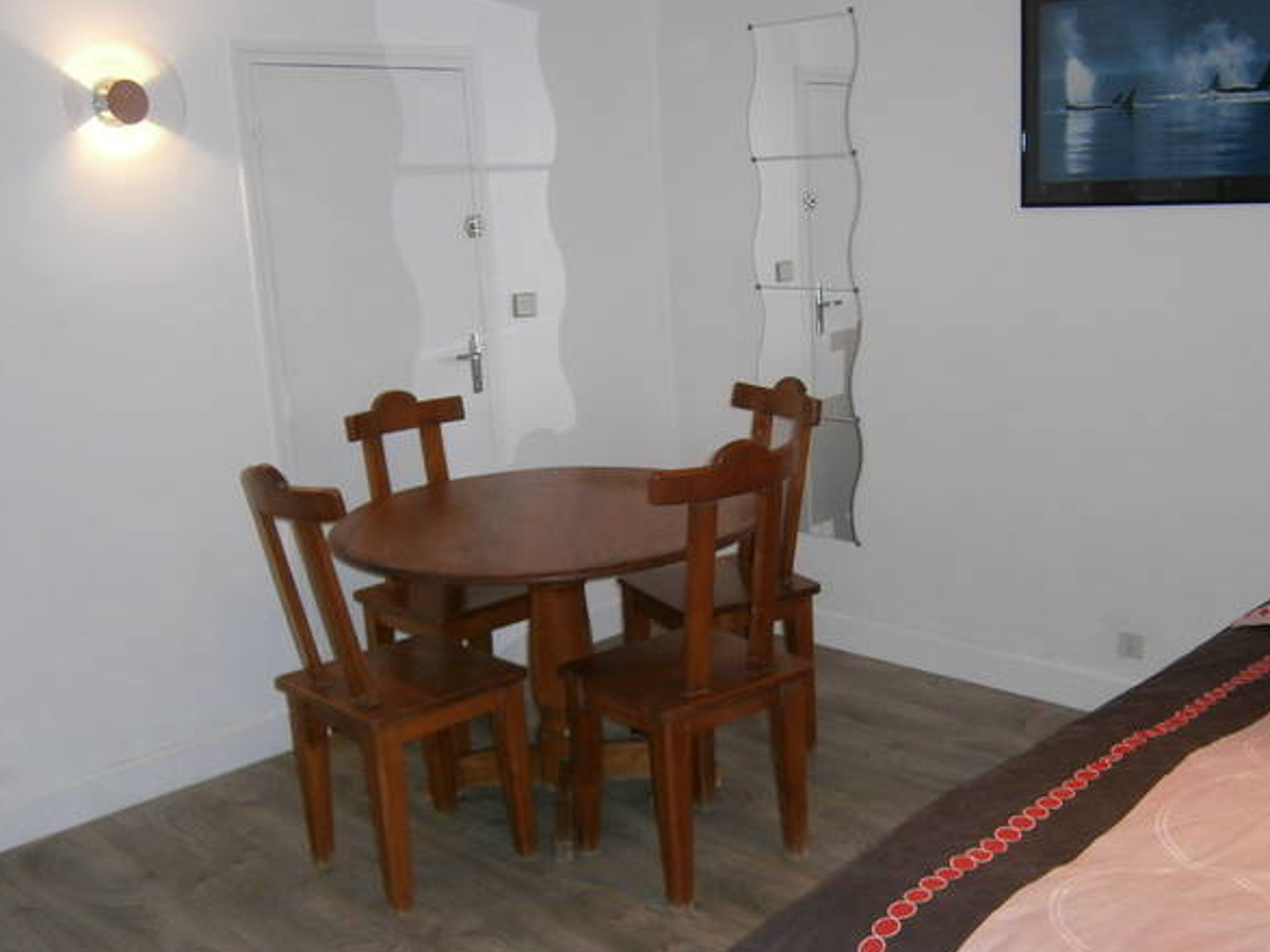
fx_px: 1284
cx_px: 703
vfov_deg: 40.5
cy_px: 567
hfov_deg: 52.5
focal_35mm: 35
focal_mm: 4.7
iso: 160
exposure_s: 1/30
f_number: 2.8
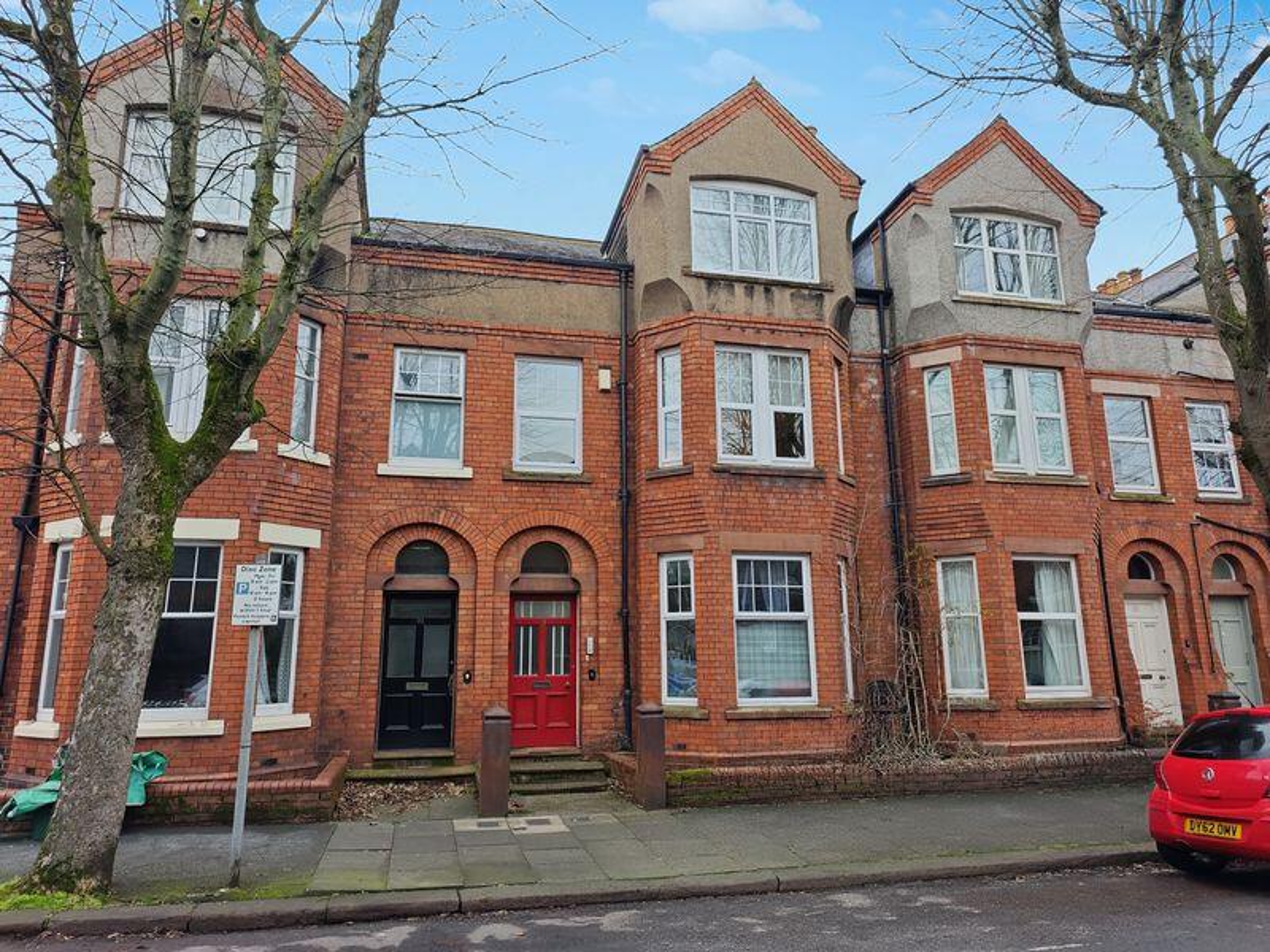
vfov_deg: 58.9
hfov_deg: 73.9
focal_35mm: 23
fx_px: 844
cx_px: 635
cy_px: 476
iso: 80
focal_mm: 8.72
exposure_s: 1/100
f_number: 2
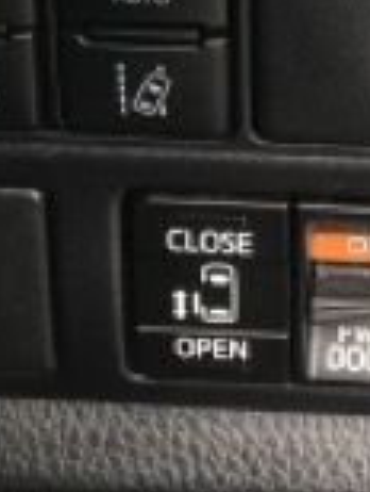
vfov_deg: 15.2
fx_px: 1649
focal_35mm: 116
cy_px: -323
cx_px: 364
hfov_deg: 12.7
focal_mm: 3.99
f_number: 1.8
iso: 32
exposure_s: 1/30
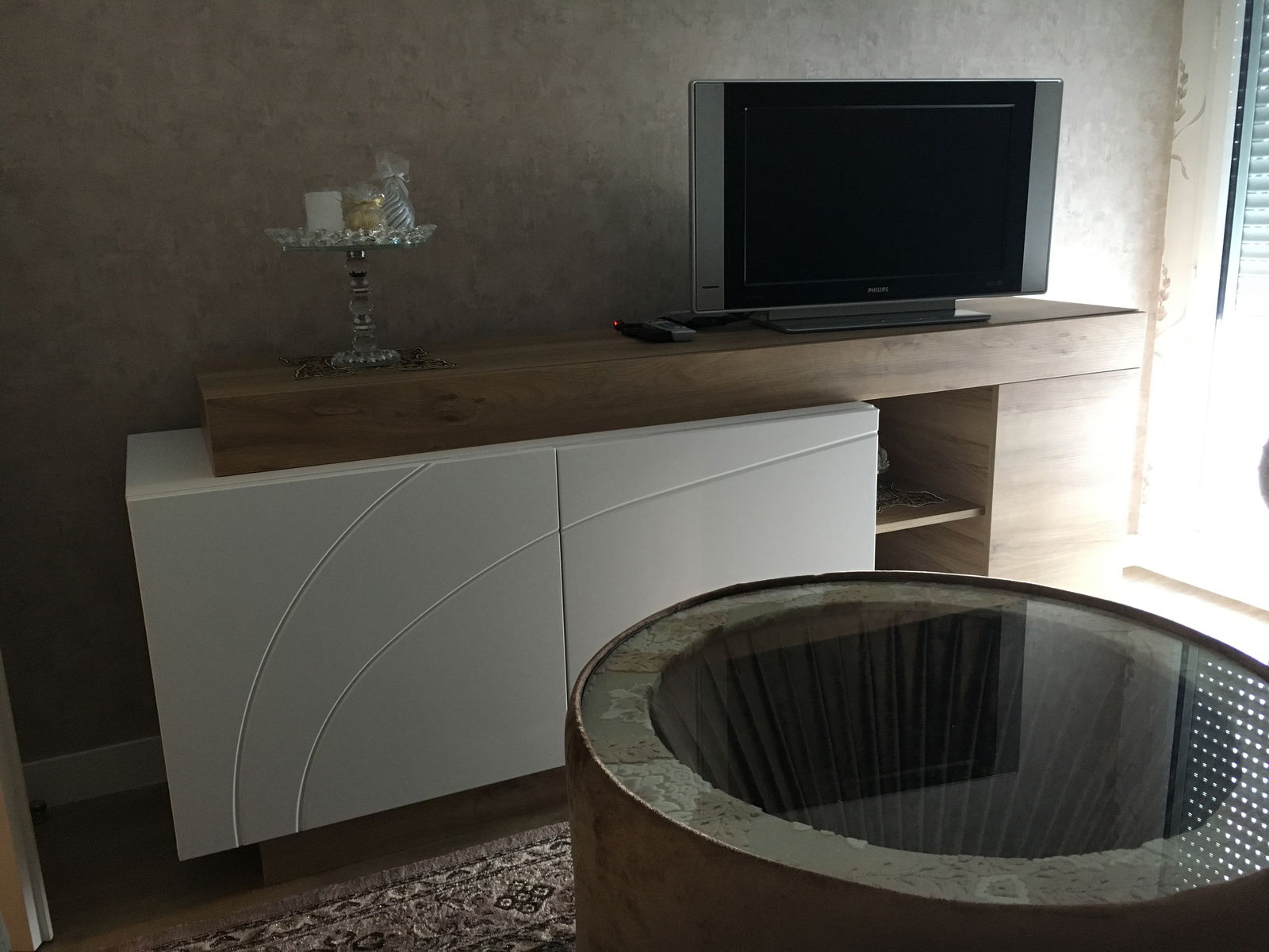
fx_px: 1063
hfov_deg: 61.7
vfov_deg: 48.2
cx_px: 634
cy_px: 476
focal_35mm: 29
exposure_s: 1/33
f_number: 2.2
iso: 250
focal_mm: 4.15
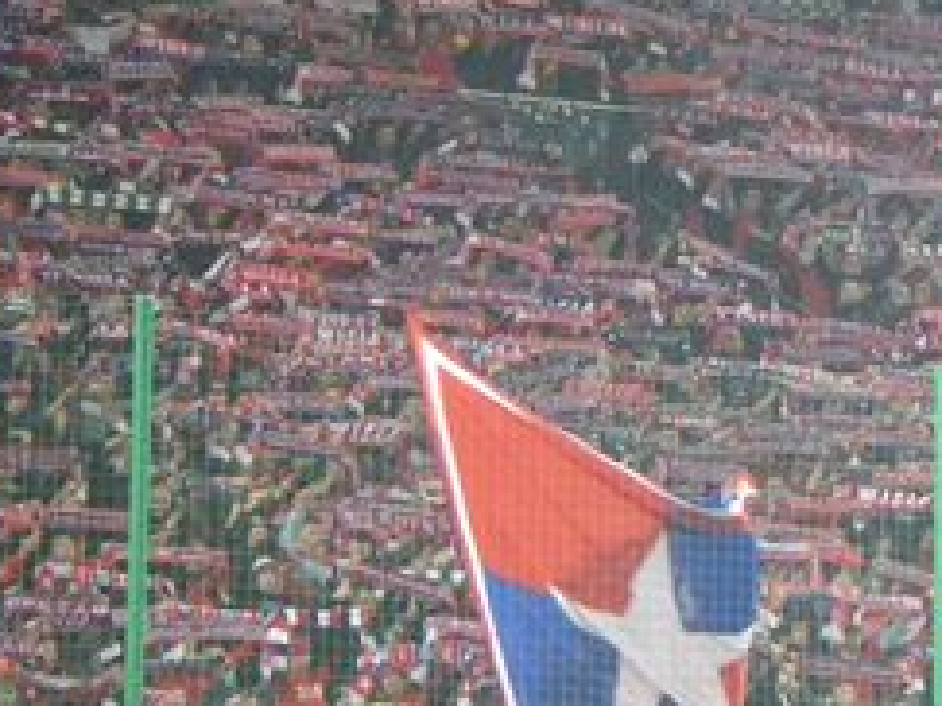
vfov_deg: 5.0
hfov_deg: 6.6
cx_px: 985
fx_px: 8160
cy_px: 308
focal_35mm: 300
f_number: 4.2
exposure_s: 1/80
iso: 800
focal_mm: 21.1
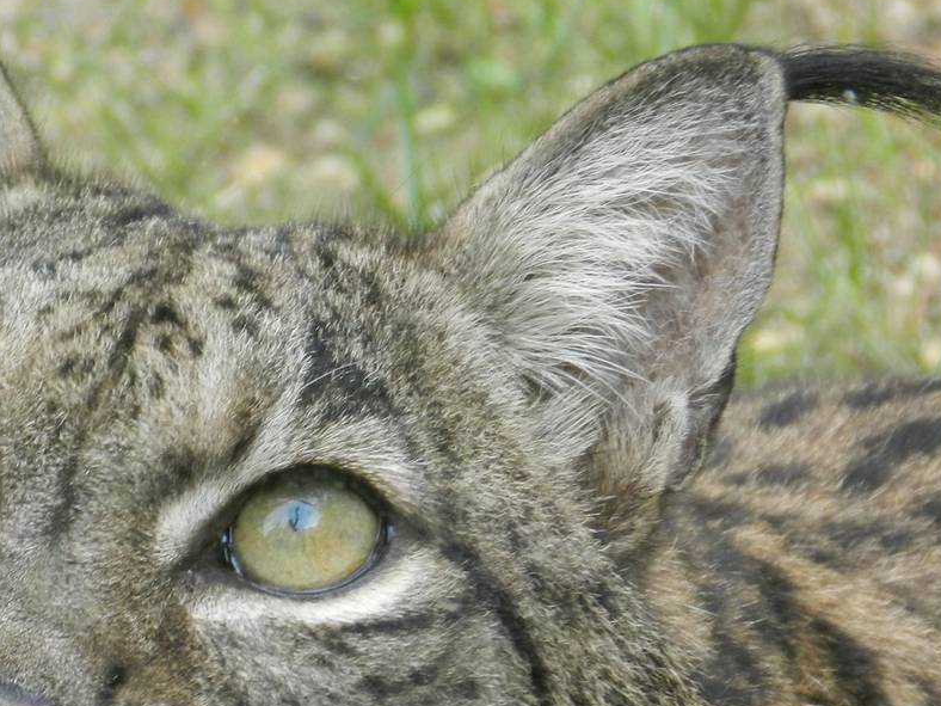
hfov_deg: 4.1
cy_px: 646
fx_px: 13184
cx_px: 170
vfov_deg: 3.1
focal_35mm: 485
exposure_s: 1/50
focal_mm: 42.4
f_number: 5.1
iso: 200
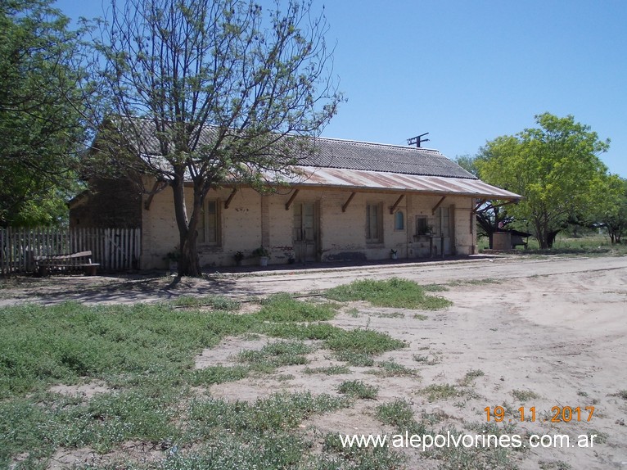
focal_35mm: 38
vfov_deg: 37.7
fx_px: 688
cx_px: 314
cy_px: 235
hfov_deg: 49.0
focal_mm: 5.3
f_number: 6.2
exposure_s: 1/320
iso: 80
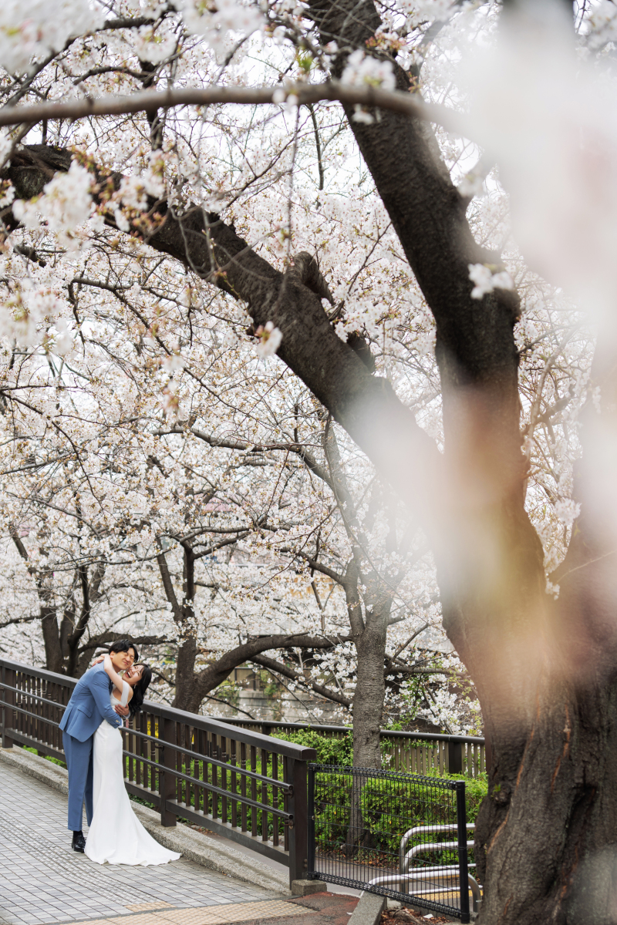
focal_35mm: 57
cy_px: 462
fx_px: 1465
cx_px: 308
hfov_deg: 23.8
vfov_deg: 35.1
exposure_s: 1/250
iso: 64
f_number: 3.2
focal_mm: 57
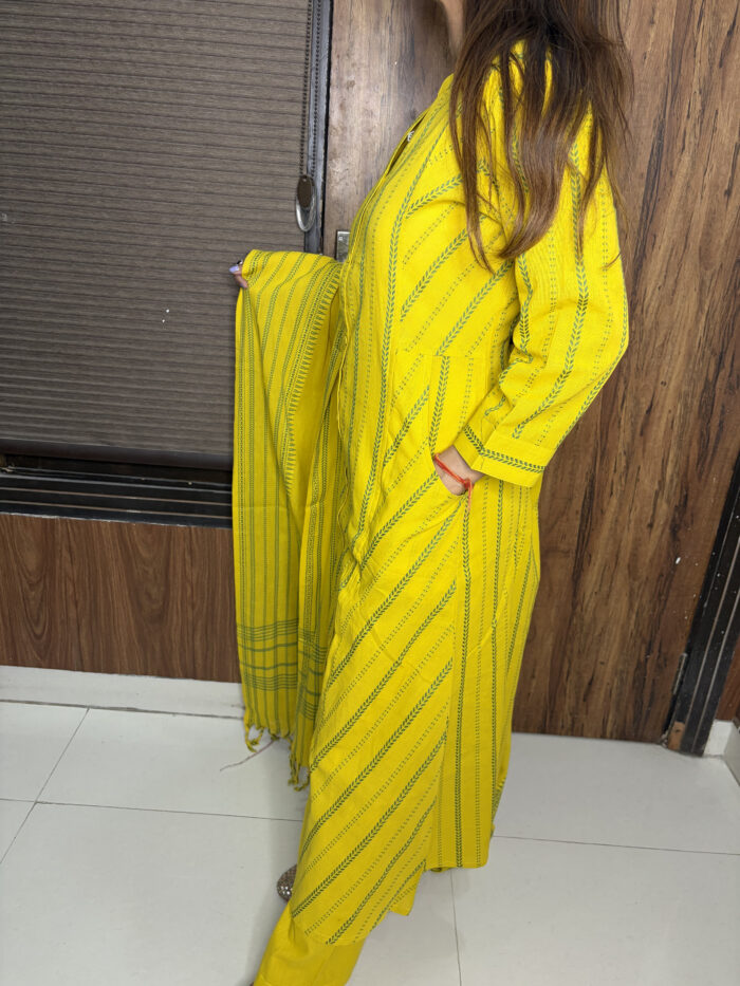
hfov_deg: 53.1
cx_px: 370
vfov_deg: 67.3
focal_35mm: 26
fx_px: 741
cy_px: 493
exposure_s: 1/50
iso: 100
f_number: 1.6
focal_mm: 5.96
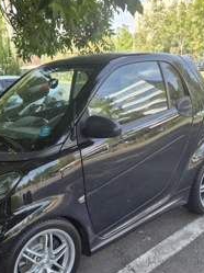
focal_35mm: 37
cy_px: 170
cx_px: 81
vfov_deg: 49.7
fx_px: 291
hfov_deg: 38.4
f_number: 1.8
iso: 25
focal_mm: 5.4
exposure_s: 1/263
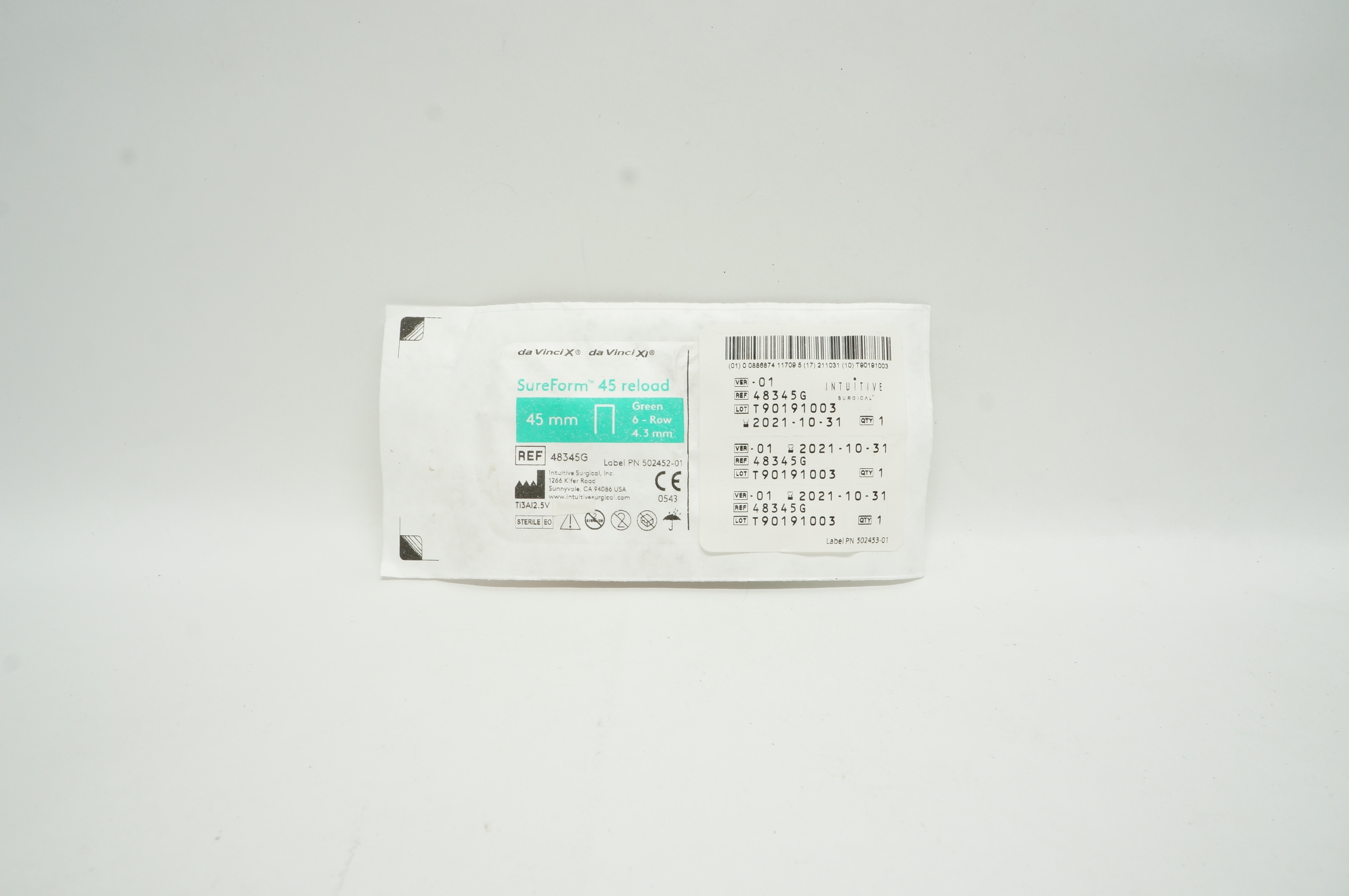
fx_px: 1011
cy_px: 448
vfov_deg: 47.8
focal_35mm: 27
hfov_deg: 67.4
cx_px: 674
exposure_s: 1/20
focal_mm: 18
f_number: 11
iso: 400
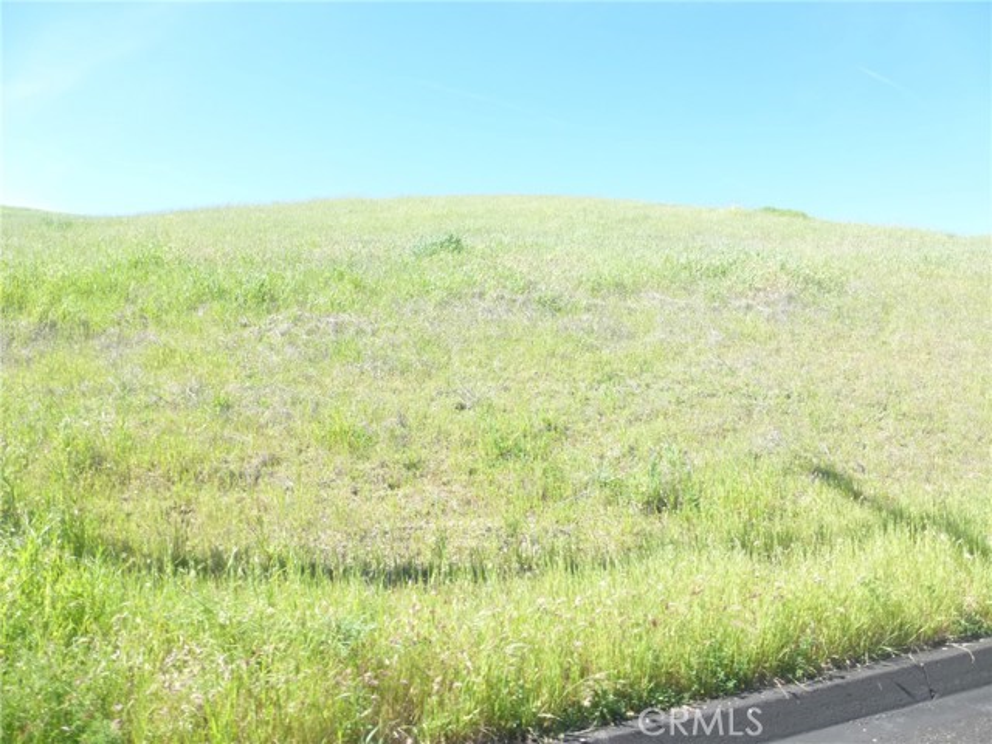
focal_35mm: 24
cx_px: 496
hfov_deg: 71.6
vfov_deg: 56.8
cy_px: 372
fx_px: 688
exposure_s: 1/250
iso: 100
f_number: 4
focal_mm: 4.3
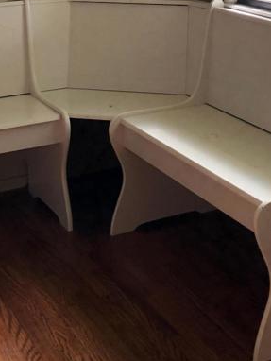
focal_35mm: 75
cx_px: 224
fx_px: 782
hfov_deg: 19.4
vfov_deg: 24.8
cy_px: 0
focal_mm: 3.99
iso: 64
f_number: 1.8
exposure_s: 1/120
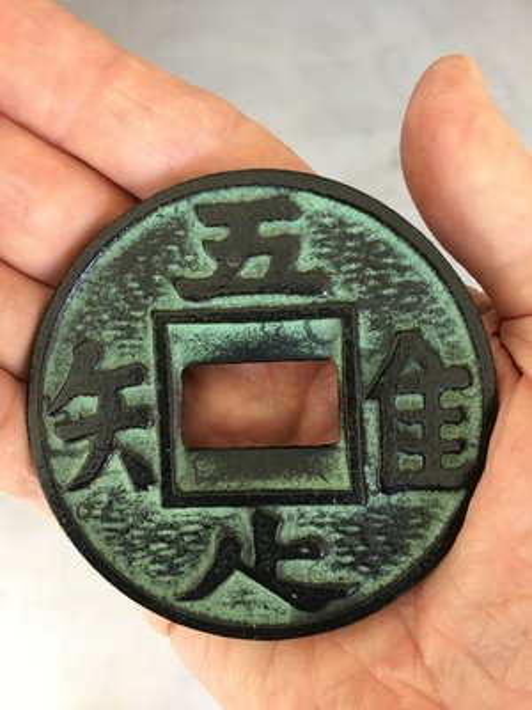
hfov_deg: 48.2
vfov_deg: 61.7
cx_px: 266
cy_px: 355
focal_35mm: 29
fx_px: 594
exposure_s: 1/15
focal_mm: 4.15
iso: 40
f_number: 2.2
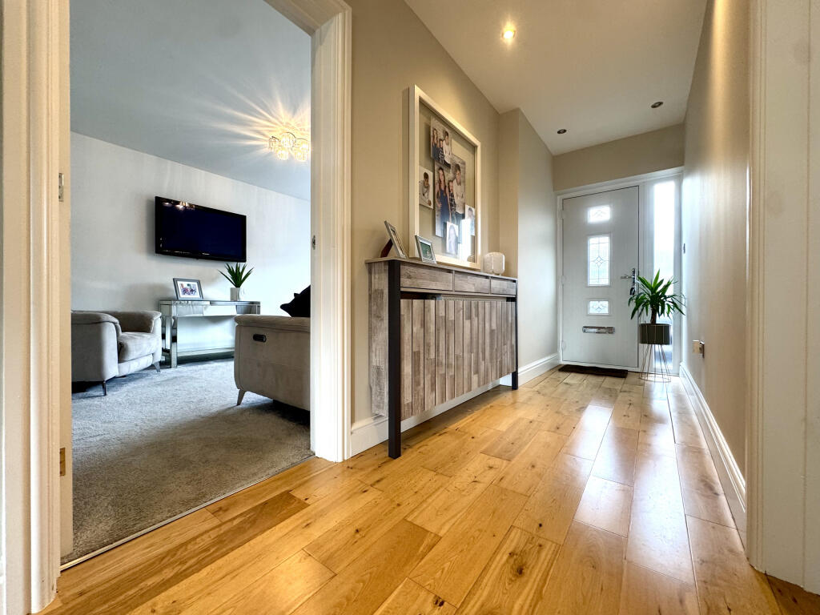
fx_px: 332
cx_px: 410
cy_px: 308
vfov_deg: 85.7
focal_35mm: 14
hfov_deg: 102.1
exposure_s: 1/100
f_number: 2.2
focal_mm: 2.22
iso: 125
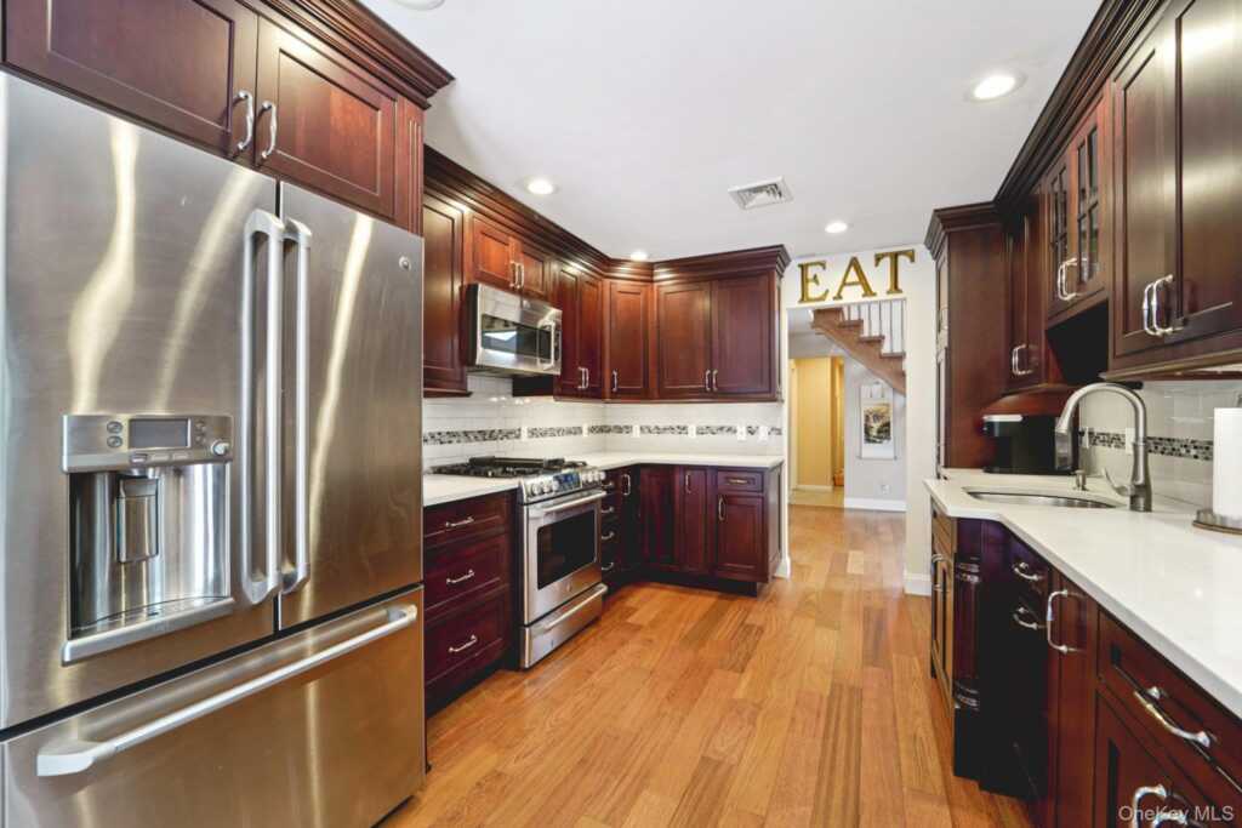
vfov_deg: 81.2
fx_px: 483
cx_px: 621
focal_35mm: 14
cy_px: 414
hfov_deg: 104.2
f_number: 8
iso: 400
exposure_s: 1/5
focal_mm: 14
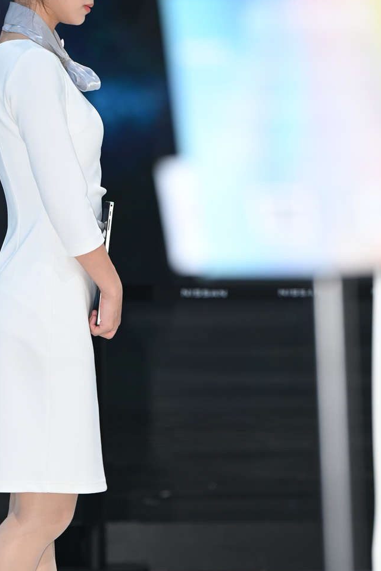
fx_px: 4318
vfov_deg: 7.6
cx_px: 117
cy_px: 293
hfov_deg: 5.1
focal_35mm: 272
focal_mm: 145
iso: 400
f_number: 4
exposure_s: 1/200
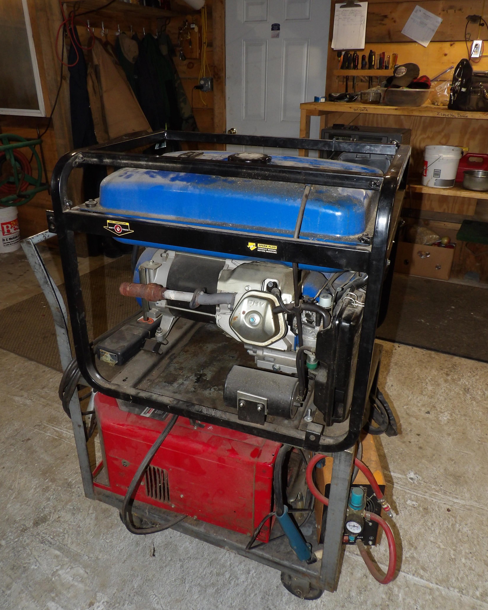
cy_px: 286
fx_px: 469
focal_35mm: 26
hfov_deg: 54.9
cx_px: 242
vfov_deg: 66.0
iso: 200
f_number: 3.2
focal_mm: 4.3
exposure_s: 1/60
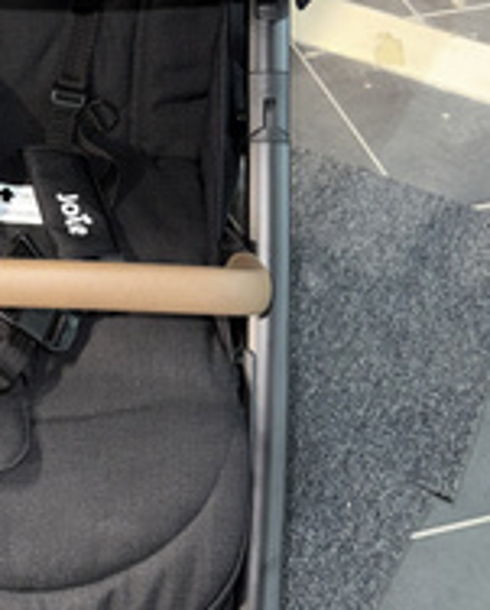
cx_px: -24
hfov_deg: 25.5
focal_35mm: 56
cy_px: 146
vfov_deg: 32.8
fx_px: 1013
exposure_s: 1/10
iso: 160
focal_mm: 6.76
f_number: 1.78
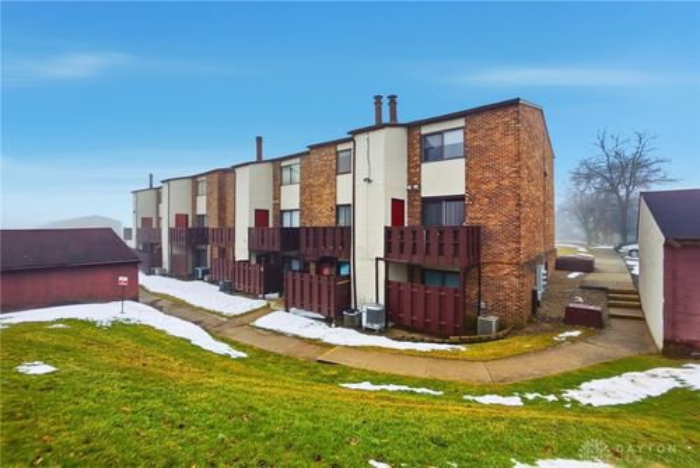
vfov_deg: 77.4
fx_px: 292
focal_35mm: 15
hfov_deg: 100.4
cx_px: 350
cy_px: 234
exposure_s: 1/8000
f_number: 4
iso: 100
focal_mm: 10
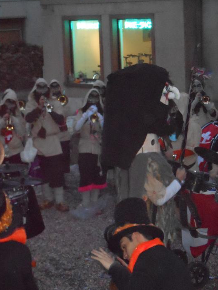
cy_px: 144
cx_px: 111
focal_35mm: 101
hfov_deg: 14.6
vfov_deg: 19.5
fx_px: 848
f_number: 4.7
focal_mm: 17.5
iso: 1600
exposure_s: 1/60
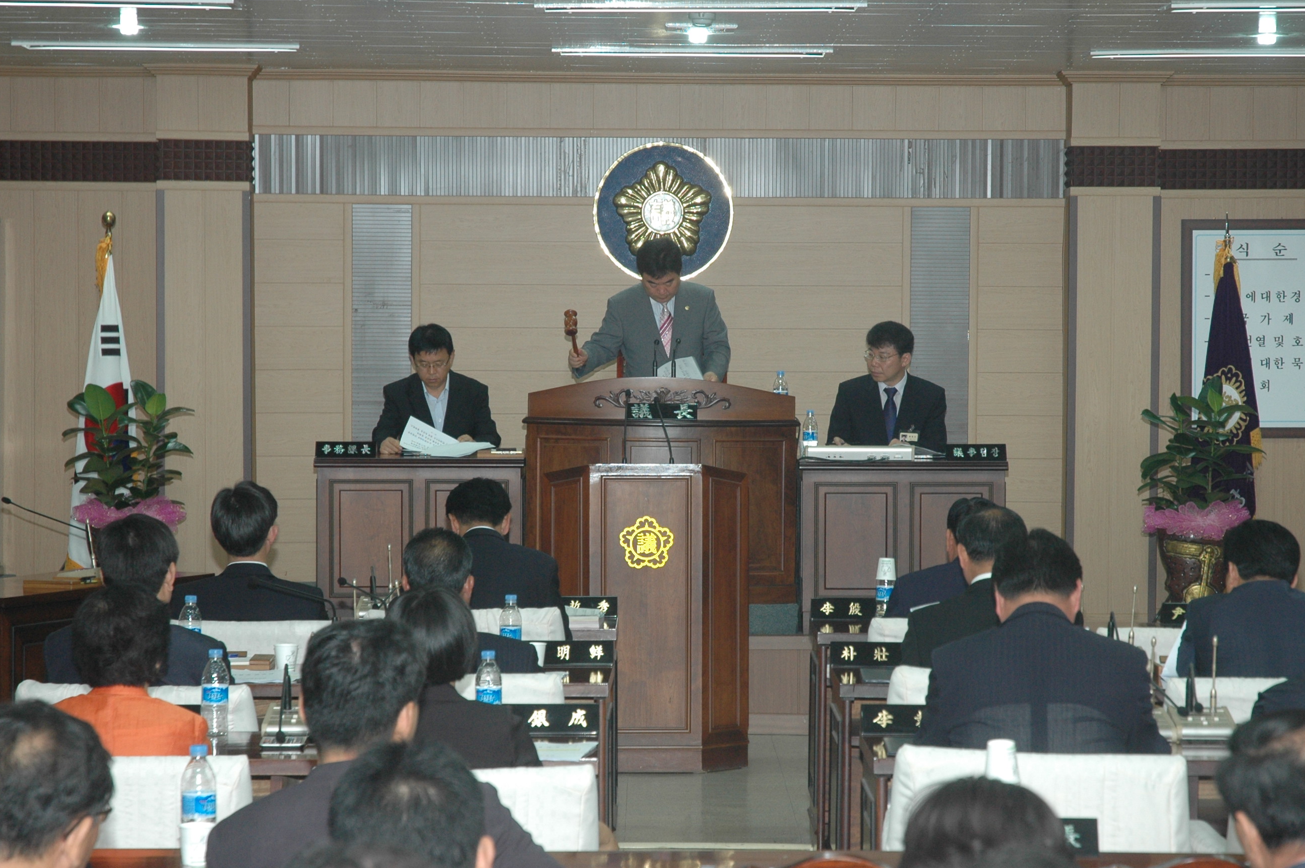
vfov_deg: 13.1
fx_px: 3767
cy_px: 458
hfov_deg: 19.6
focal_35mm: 104
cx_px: 715
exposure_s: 1/60
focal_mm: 60
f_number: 5
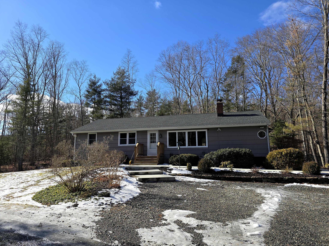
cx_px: 164
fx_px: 219
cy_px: 123
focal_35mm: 23
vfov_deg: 58.9
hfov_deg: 73.9
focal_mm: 6.3
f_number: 1.7
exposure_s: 1/571
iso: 12
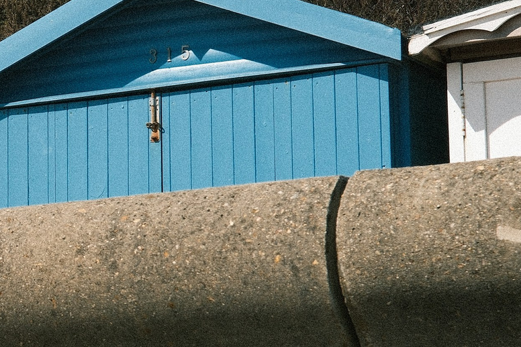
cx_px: -196
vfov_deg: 6.9
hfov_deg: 10.1
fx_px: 2865
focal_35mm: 198
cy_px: 168
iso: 125
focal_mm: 40
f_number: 8
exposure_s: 1/350
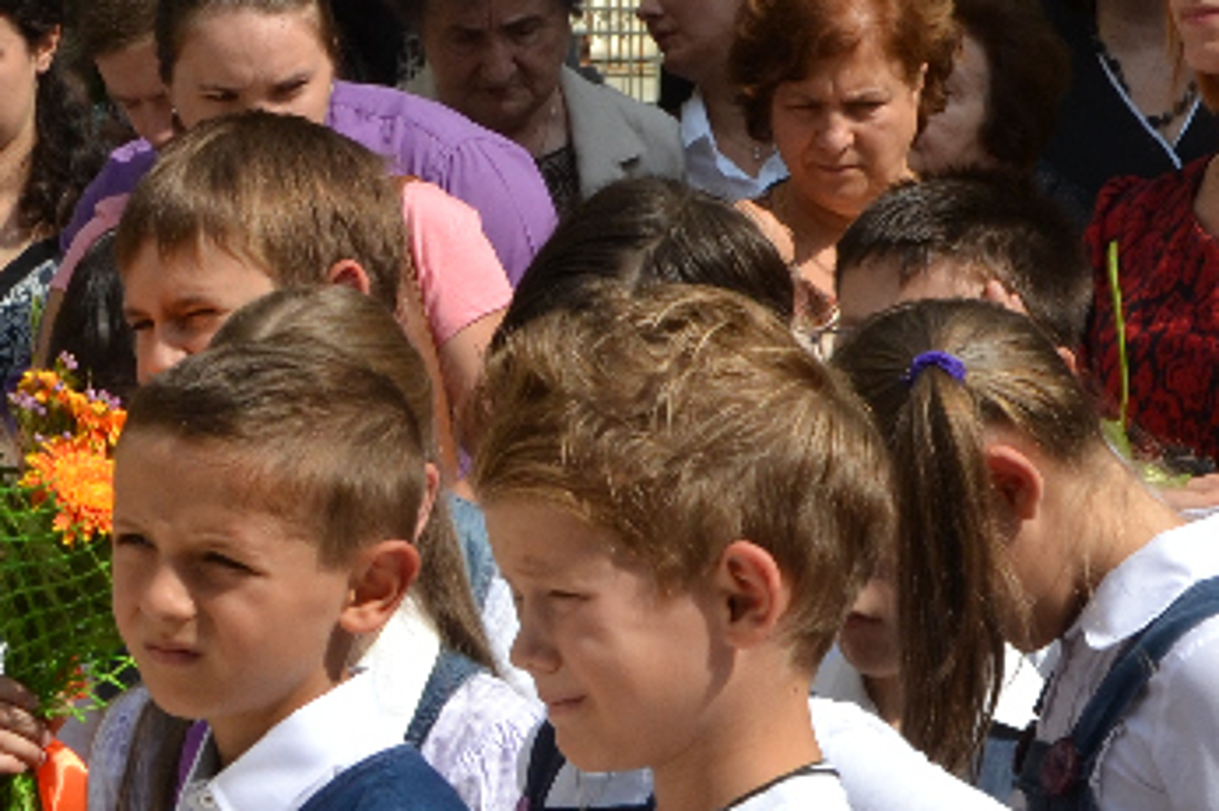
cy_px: 646
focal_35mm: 249
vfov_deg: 5.5
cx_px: 211
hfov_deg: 8.3
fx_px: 8427
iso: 400
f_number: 11
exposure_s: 1/500
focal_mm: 48
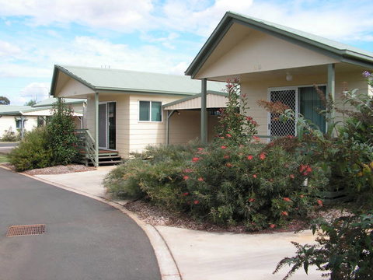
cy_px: 140
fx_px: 388
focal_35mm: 36
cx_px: 186
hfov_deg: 51.4
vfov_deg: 39.7
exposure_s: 1/200
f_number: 4.8
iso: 50
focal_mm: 6
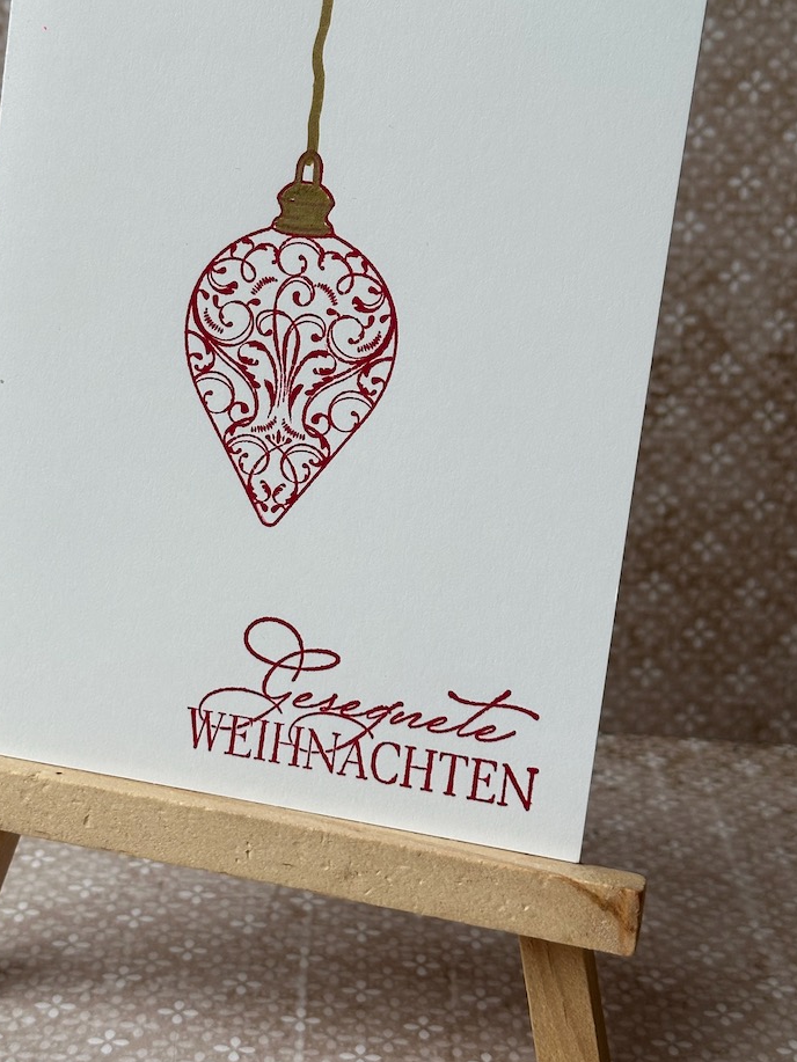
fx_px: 2056
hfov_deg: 21.9
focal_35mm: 67
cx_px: 320
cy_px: 462
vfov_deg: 28.9
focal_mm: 6.86
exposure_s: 1/121
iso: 64
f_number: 1.78
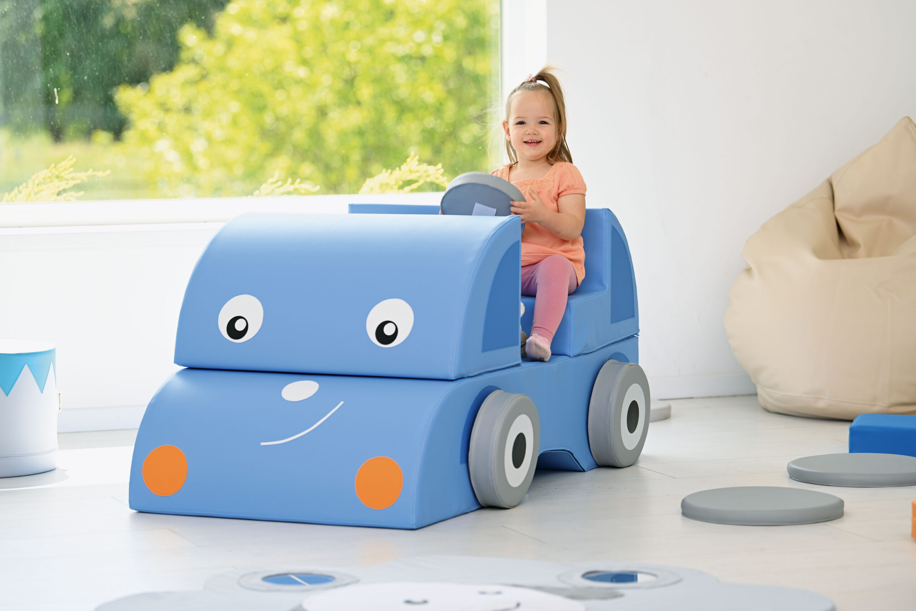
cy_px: 306
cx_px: 458
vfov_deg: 11.8
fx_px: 2952
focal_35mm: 116
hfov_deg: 17.6
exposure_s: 1/125
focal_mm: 116
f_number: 3.5
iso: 64
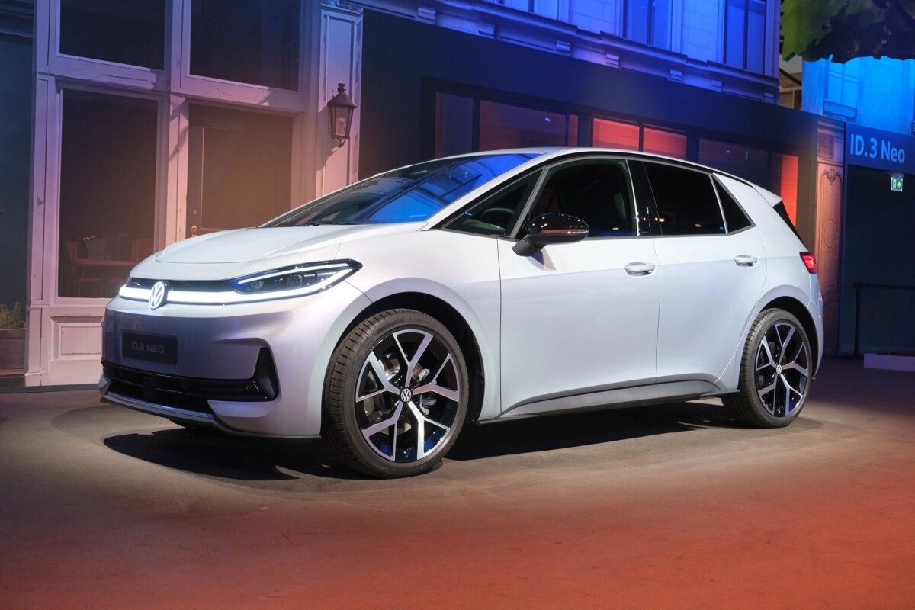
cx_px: 458
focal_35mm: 40
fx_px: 1017
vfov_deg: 33.4
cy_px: 305
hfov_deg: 48.5
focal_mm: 26.5
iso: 1250
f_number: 3.2
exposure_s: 1/100
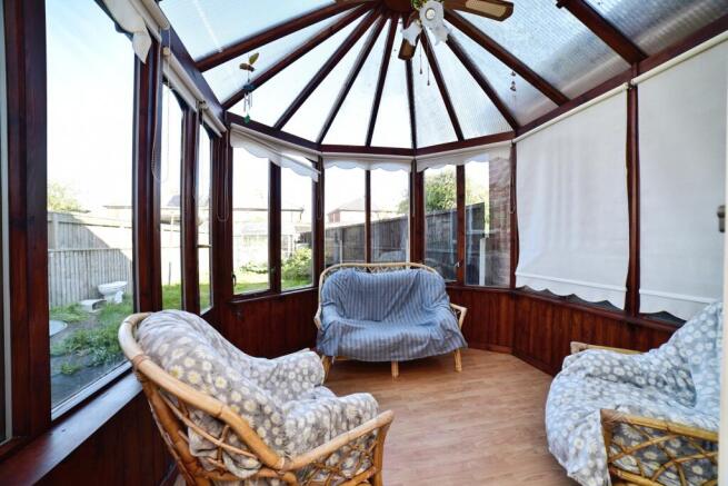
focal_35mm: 14
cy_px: 243
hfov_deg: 104.2
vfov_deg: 81.2
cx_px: 364
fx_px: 283
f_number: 8
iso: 100
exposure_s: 1/40
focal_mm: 14
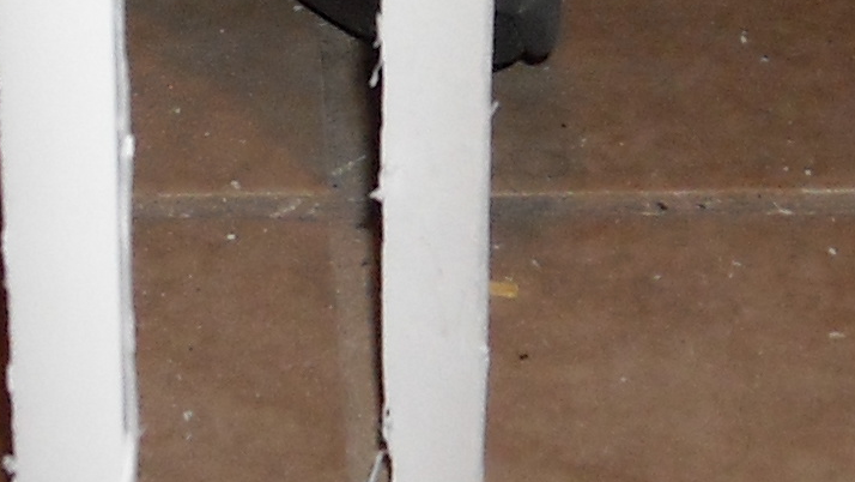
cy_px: 5
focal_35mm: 164
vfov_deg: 7.4
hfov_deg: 13.1
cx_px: 384
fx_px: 3719
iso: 200
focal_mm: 5.7
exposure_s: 1/60
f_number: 2.8
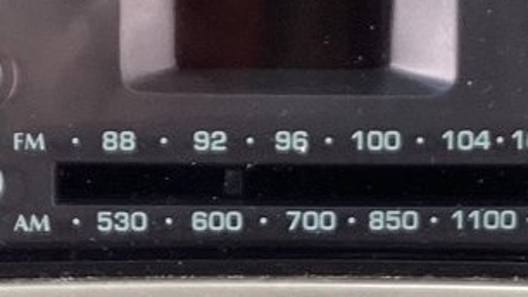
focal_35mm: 167
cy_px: 581
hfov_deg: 12.9
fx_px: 2338
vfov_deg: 7.0
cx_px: 173
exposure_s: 1/50
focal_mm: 3.3
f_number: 2.4
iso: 80
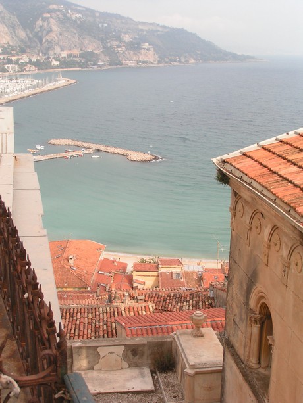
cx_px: 152
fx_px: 548
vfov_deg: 40.4
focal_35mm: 47
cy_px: 202
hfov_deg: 30.9
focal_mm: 7.3
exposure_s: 1/160
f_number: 5.6
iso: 50
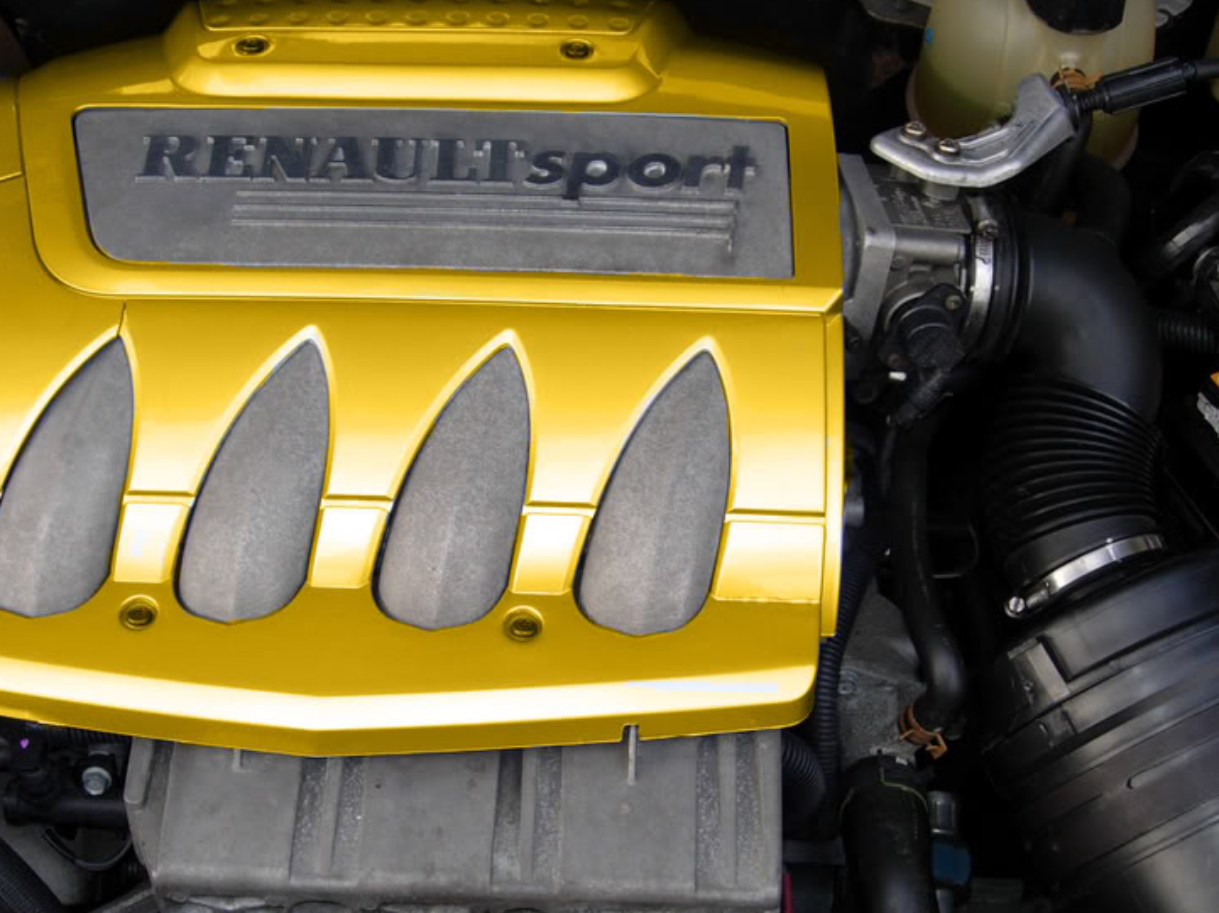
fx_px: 1901
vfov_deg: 26.9
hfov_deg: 35.5
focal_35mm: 54
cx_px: 561
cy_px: 583
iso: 79
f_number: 2.8
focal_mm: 7.8
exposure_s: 1/136
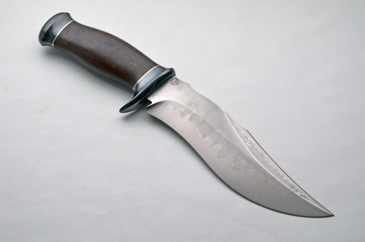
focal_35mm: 60
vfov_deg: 22.5
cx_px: 182
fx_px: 607
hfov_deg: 33.5
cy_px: 121
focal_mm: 40
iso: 200
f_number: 7.1
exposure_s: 1/200
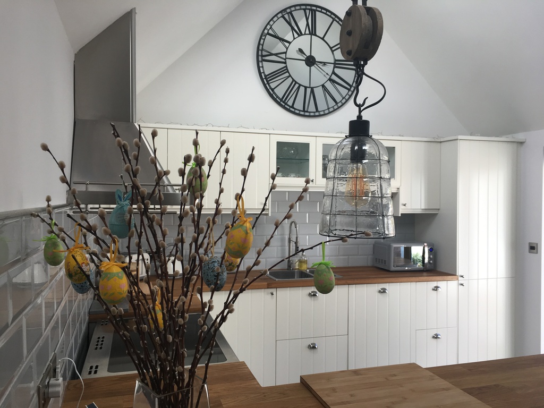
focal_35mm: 29
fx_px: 456
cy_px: 204
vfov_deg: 48.2
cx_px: 272
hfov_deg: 61.7
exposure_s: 1/100
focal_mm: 4.15
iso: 32
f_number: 2.2
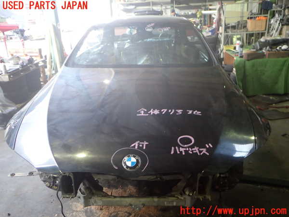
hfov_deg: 60.0
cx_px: 144
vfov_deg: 46.8
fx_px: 250
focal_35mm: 30
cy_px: 108
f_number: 2.3
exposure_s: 1/30
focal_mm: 5.4
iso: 200
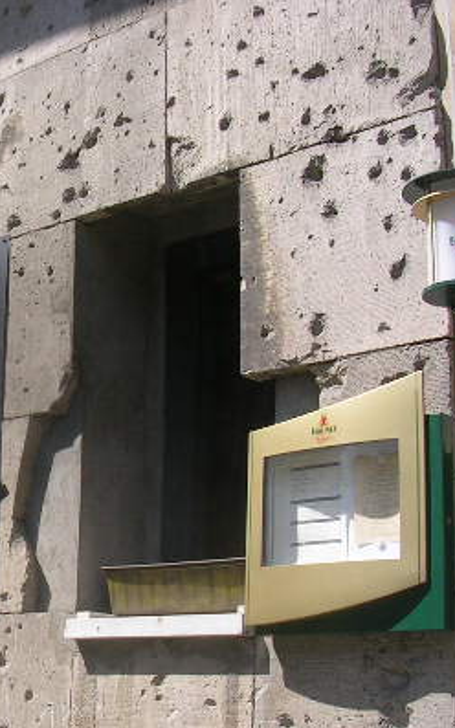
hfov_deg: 19.0
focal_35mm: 65
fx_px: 1290
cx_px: -77
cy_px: 424
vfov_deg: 31.5
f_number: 5.6
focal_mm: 5.8
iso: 50
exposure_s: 1/200
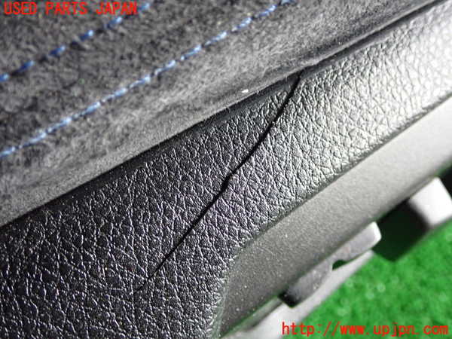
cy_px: 170
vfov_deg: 37.7
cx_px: 226
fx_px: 496
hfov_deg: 49.0
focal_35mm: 38
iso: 500
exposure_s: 1/40
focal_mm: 6.83
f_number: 2.7
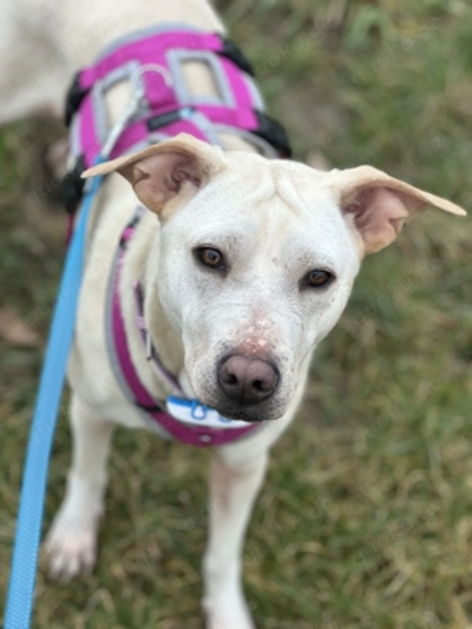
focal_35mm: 77
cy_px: 314
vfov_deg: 25.3
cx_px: 236
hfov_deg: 19.1
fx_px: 1400
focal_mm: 9
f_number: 2.8
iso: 40
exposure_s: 1/121
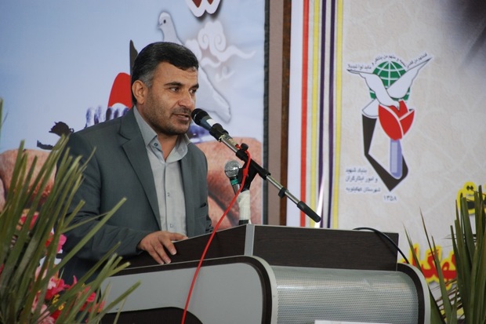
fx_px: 5061
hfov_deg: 5.5
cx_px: 243
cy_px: 162
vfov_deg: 3.7
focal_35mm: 375
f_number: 6.3
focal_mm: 250
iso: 400
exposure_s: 1/15
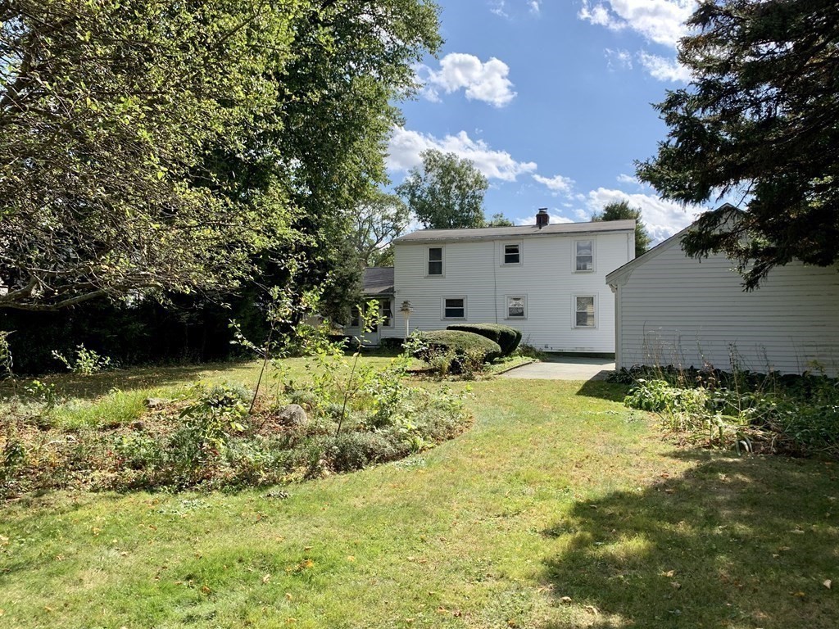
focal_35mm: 26
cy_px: 314
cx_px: 420
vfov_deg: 53.1
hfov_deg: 67.3
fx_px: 630
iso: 25
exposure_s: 1/1368
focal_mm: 4.25
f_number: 1.8
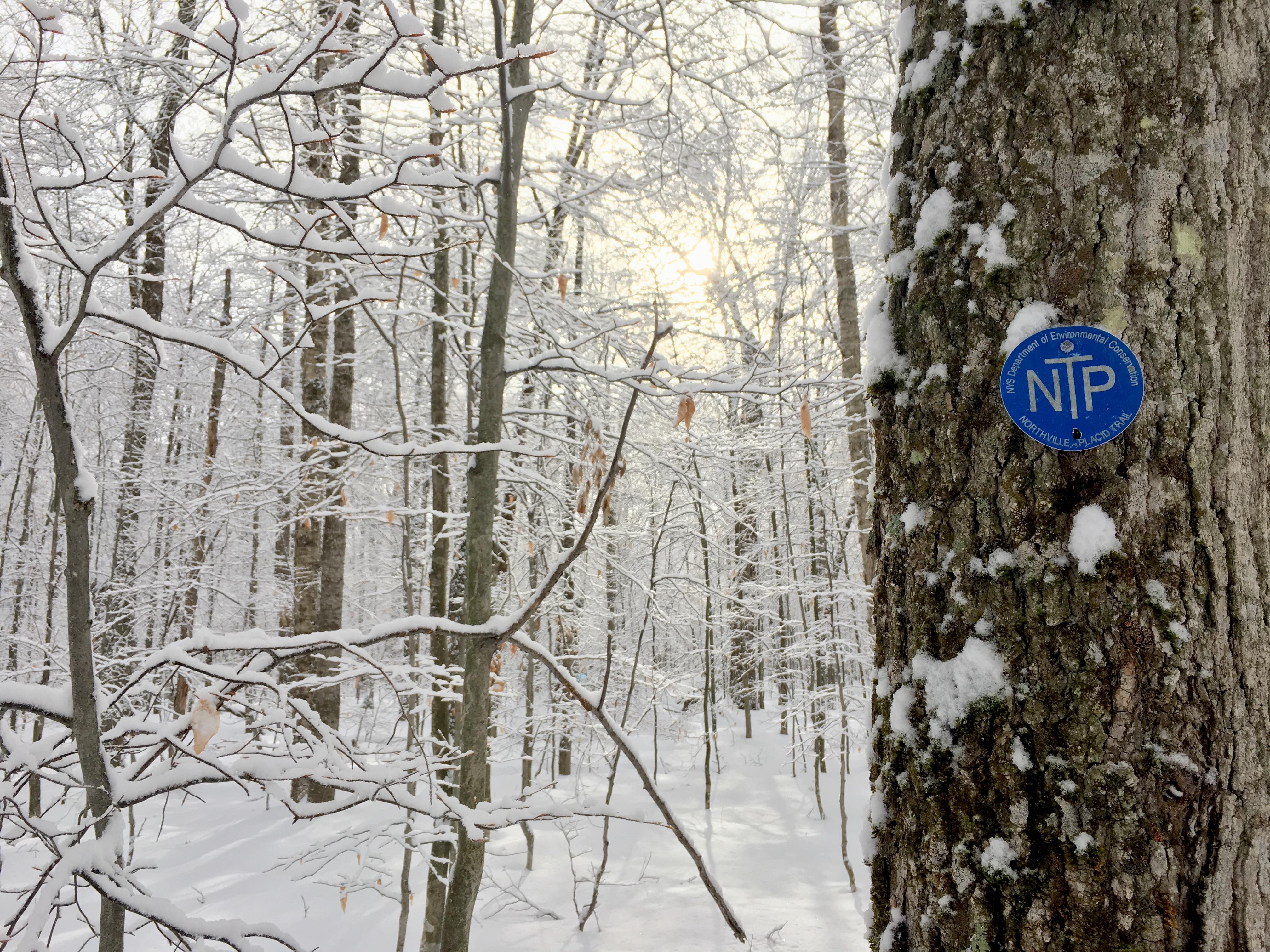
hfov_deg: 61.7
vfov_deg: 48.2
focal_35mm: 29
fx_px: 1064
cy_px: 476
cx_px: 635
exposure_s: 1/400
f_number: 2.2
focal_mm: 4.15
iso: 25
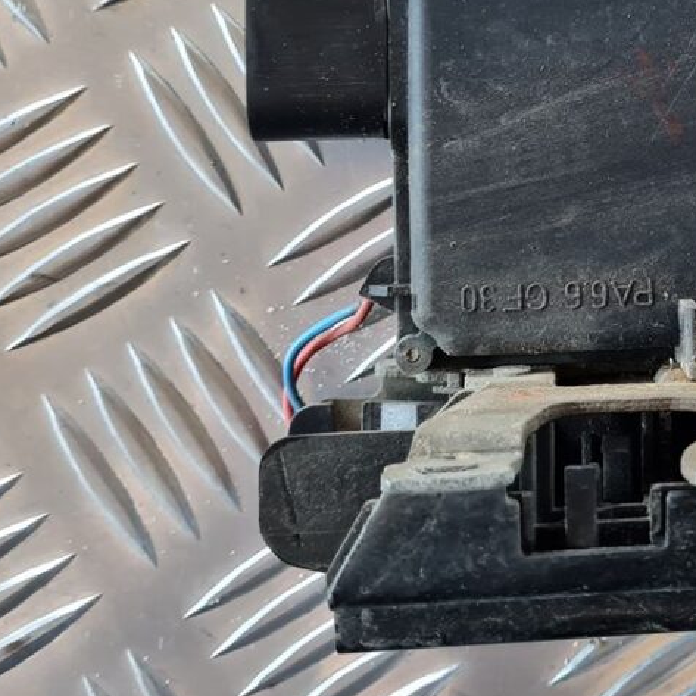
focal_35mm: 68
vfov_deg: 24.5
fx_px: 1547
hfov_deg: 24.1
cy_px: 49
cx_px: 711
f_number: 1.8
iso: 250
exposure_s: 1/100
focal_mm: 5.4
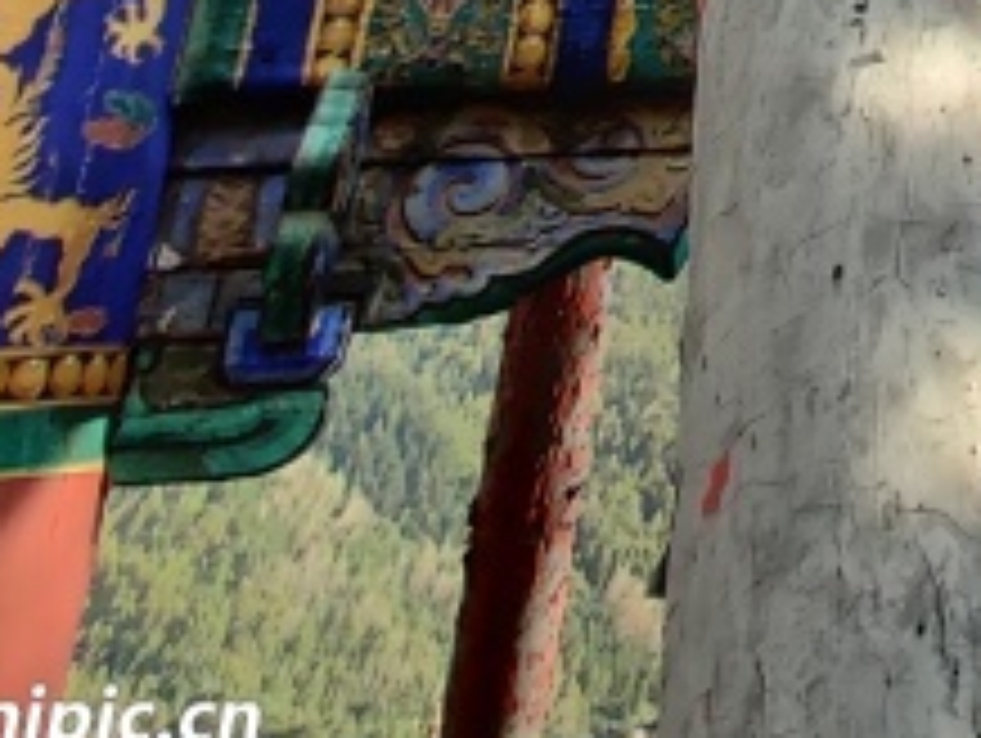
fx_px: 1731
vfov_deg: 15.7
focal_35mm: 61
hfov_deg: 22.9
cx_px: 1616
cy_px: -932
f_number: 2.2
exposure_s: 1/141
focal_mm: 2.25
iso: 100
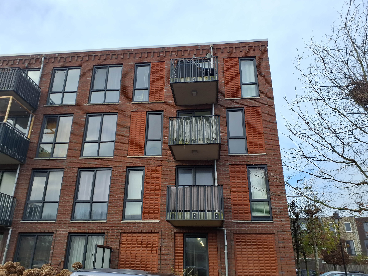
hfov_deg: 65.3
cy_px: 138
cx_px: 184
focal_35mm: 27
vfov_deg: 51.4
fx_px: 287
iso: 40
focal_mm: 3.6
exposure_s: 1/687
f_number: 1.9
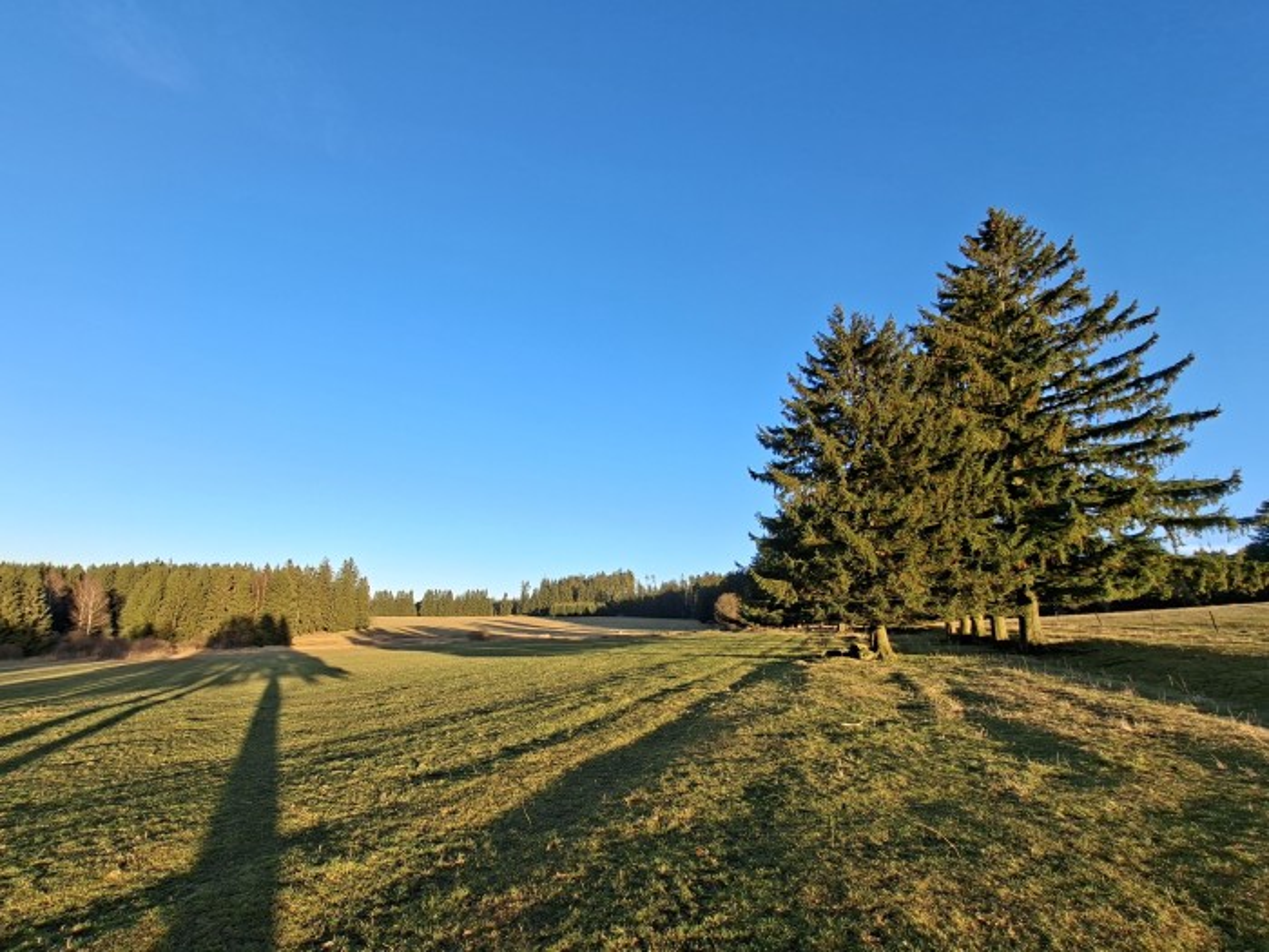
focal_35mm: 13
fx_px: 477
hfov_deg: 106.2
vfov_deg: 89.9
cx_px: 634
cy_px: 476
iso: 40
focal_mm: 1.74
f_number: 2.2
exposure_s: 1/375
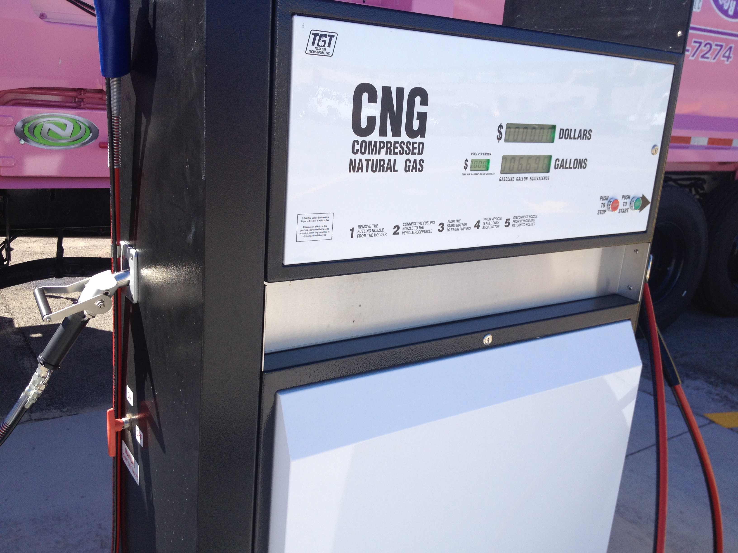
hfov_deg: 52.6
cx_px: 369
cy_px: 276
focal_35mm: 35
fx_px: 746
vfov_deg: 40.7
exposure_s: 1/736
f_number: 2.4
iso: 50
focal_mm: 4.28
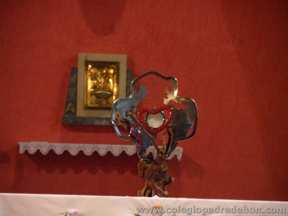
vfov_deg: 5.5
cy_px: 108
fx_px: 2246
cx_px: 144
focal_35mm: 270
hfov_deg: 7.3
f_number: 5
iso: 640
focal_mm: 44.4
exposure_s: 1/60
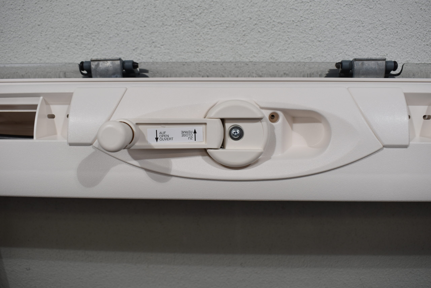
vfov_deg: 40.0
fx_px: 395
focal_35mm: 33
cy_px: 144
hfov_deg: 57.2
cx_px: 216
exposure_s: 1/125
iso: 250
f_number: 5.6
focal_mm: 22
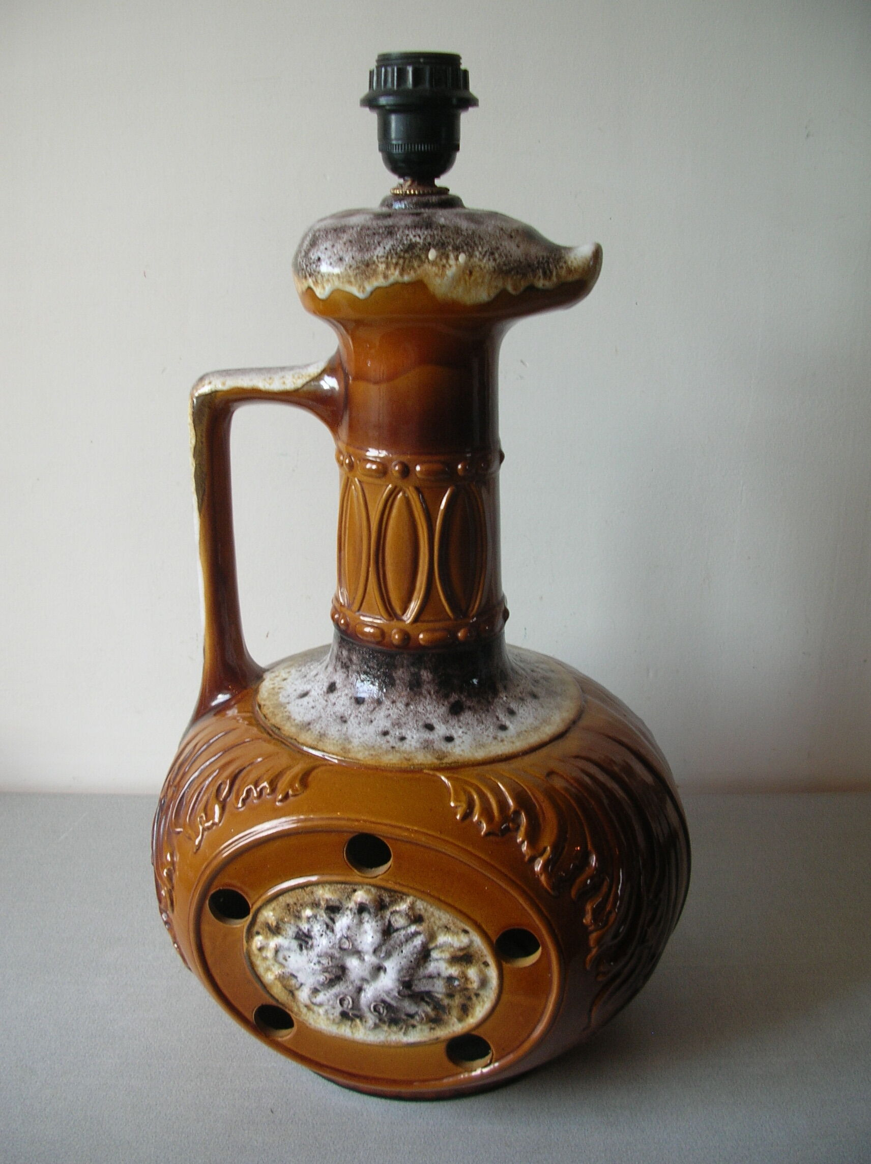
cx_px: 436
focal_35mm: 35
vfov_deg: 52.7
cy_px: 582
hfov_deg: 40.6
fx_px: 1176
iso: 50
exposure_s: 1/13.3
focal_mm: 5.8
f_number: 2.8
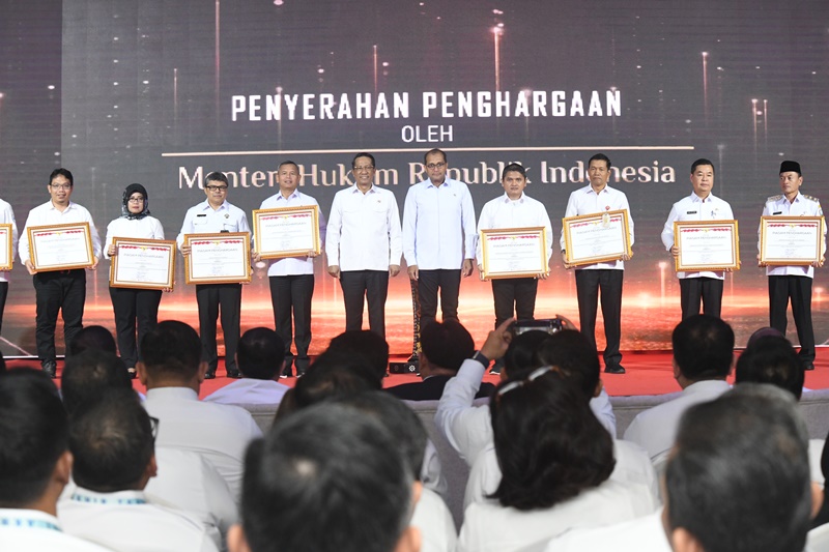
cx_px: 414
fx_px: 1842
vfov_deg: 17.1
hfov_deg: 25.4
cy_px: 276
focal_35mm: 80
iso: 5000
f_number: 9
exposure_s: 1/125
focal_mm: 80
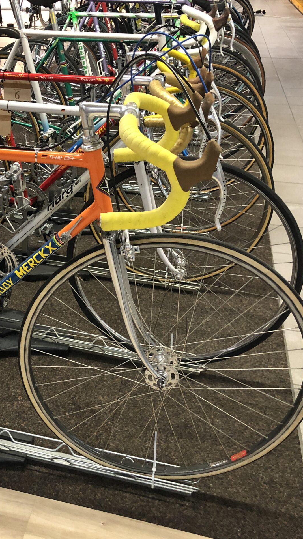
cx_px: 15
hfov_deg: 27.7
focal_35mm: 41
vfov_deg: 49.4
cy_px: 269
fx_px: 586
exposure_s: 1/17
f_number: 1.8
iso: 100
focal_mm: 4
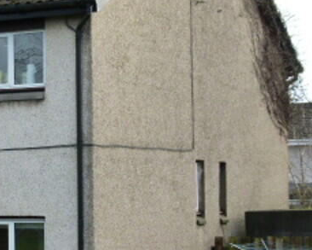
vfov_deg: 12.8
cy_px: 161
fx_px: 1108
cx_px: 6
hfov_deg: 15.7
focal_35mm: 120
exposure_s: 1/250
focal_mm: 7.9
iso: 160
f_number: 4
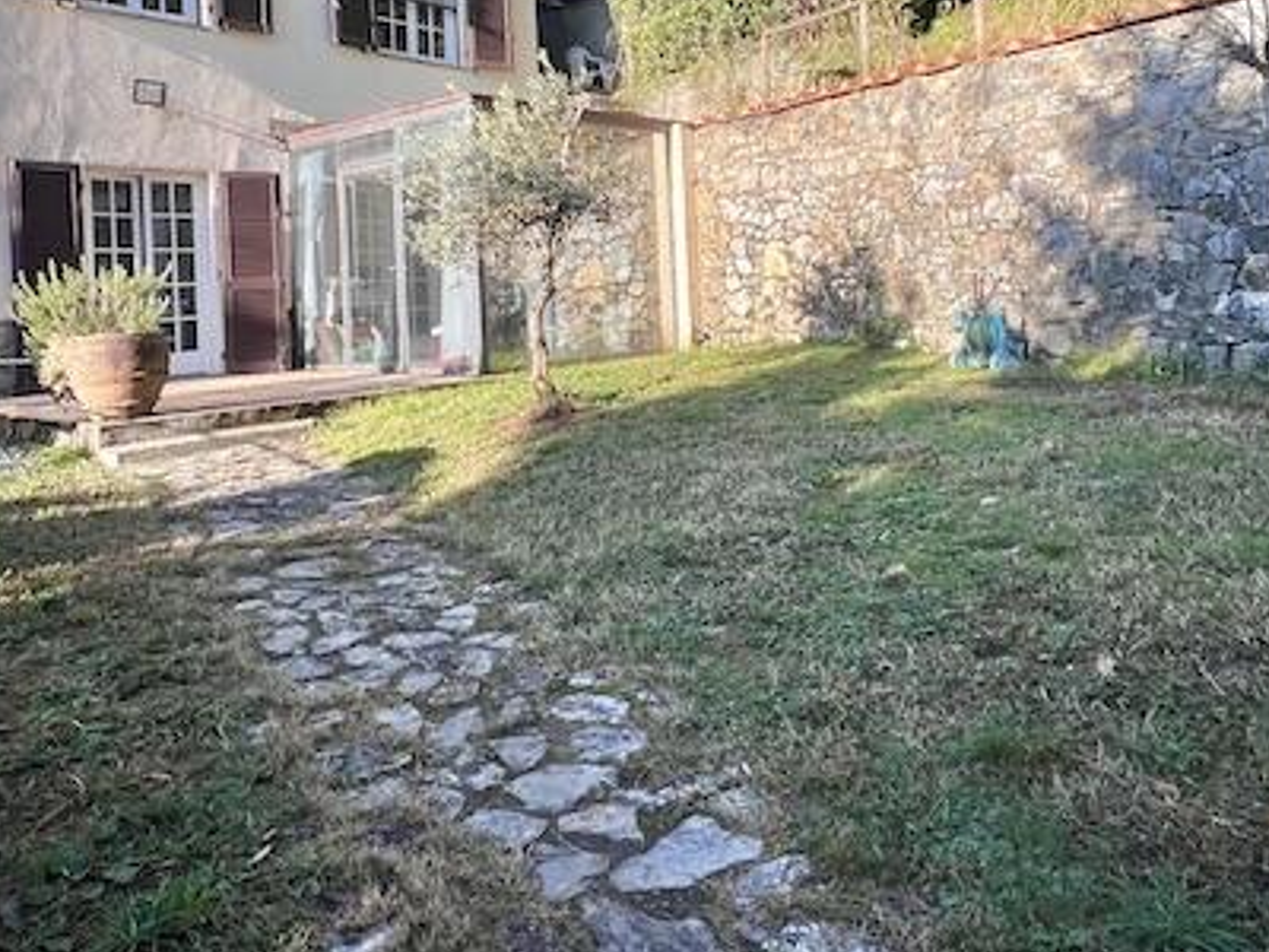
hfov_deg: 67.3
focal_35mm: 26
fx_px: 953
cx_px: 647
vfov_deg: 51.1
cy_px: 254
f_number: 1.8
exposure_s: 1/483
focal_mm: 1.57
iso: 32
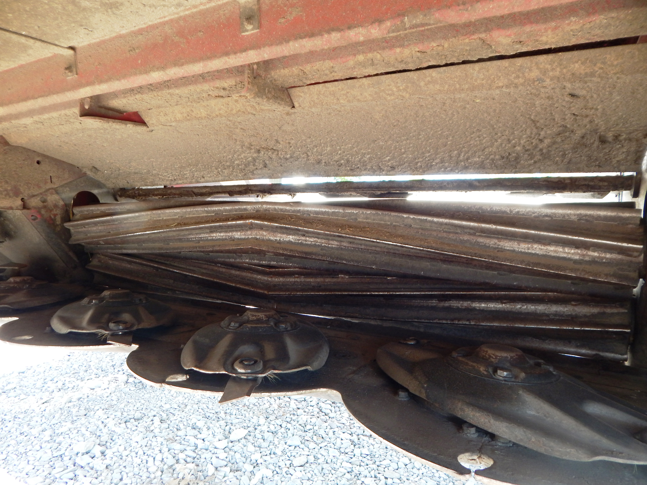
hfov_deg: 76.4
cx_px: 324
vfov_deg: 61.1
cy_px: 242
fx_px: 411
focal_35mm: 22
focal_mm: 4
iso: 125
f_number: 3
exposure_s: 1/50
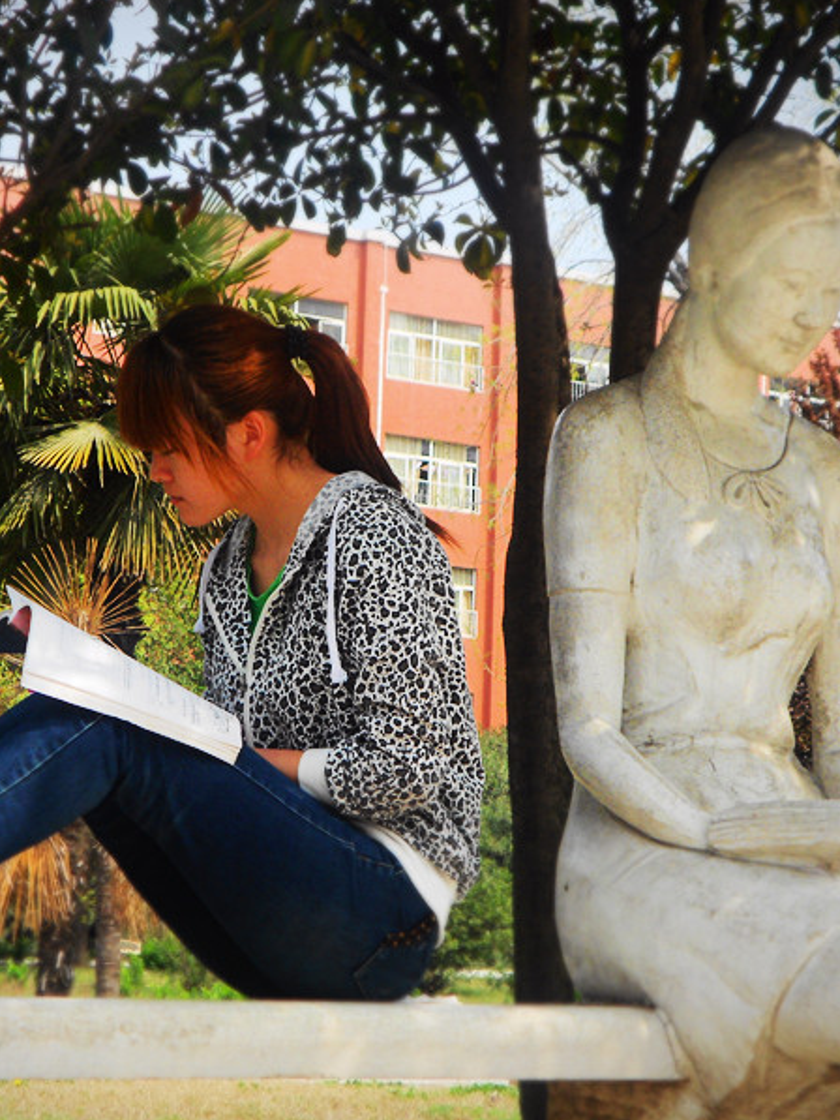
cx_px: 330
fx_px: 2426
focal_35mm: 75
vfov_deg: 26.0
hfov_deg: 19.6
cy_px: 559
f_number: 4.9
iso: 80
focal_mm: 10.3
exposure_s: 1/320
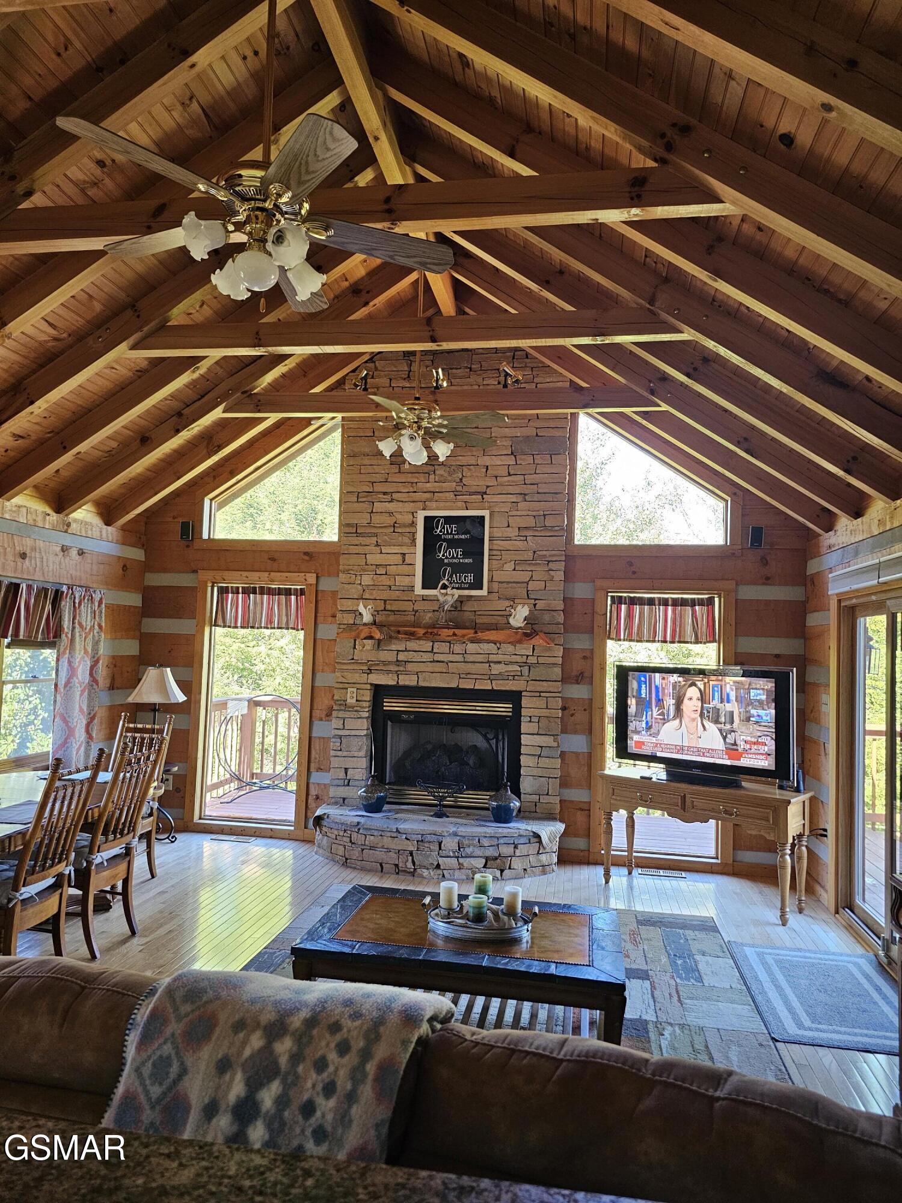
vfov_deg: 73.9
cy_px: 602
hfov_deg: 58.9
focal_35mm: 23
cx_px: 451
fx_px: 799
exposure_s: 1/120
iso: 320
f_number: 1.7
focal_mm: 6.3
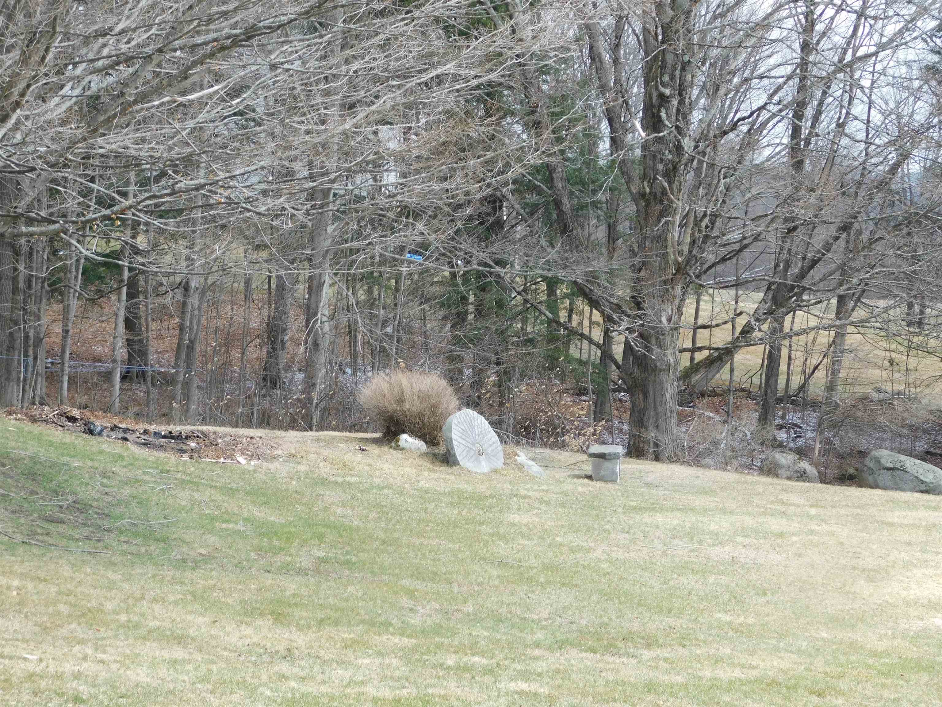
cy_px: 354
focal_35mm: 99
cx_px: 471
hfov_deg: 19.8
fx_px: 2694
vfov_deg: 14.9
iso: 125
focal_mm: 17.6
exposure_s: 1/160
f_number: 4.6
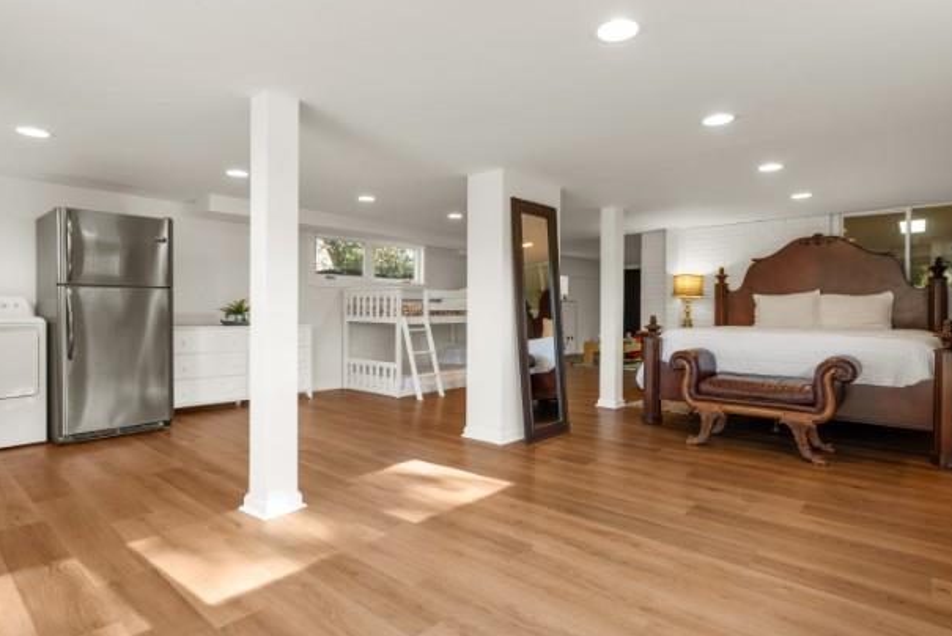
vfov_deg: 64.6
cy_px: 312
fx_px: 503
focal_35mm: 19
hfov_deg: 86.9
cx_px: 484
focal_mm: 16
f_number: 8
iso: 200
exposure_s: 1/4
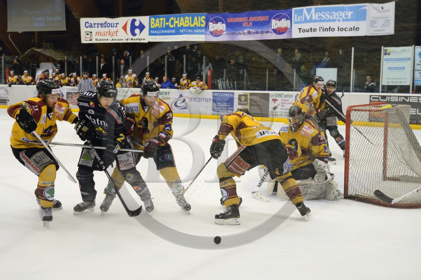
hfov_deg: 38.2
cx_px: 210
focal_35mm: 52
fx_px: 608
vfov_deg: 25.9
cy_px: 140
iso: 6400
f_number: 5
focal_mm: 52
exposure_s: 1/800
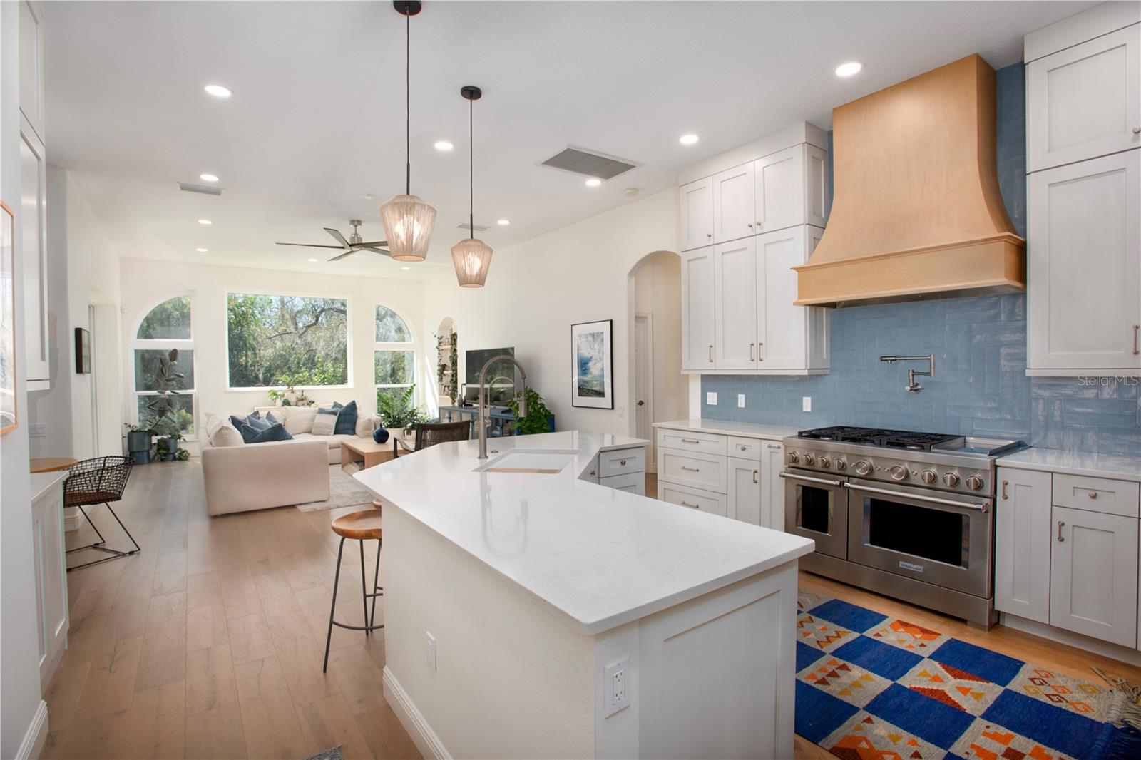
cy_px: 380
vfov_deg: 70.4
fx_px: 539
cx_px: 570
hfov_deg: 93.3
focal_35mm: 17
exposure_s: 1/320
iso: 400
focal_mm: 17
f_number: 8
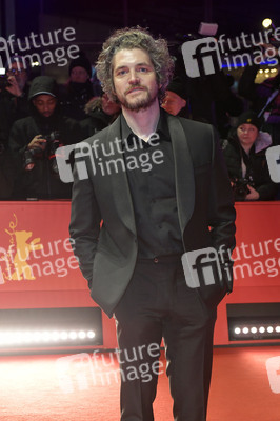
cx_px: 140
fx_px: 701
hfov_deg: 22.6
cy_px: 210
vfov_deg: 33.4
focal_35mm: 60
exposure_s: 1/250
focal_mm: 60
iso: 2000
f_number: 6.3
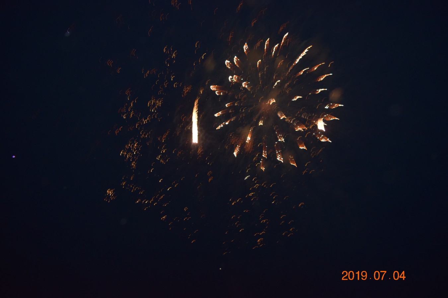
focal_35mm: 27
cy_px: 149
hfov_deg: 67.4
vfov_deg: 47.9
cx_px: 224
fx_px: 336
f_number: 3.5
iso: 800
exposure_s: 1/3
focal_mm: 18
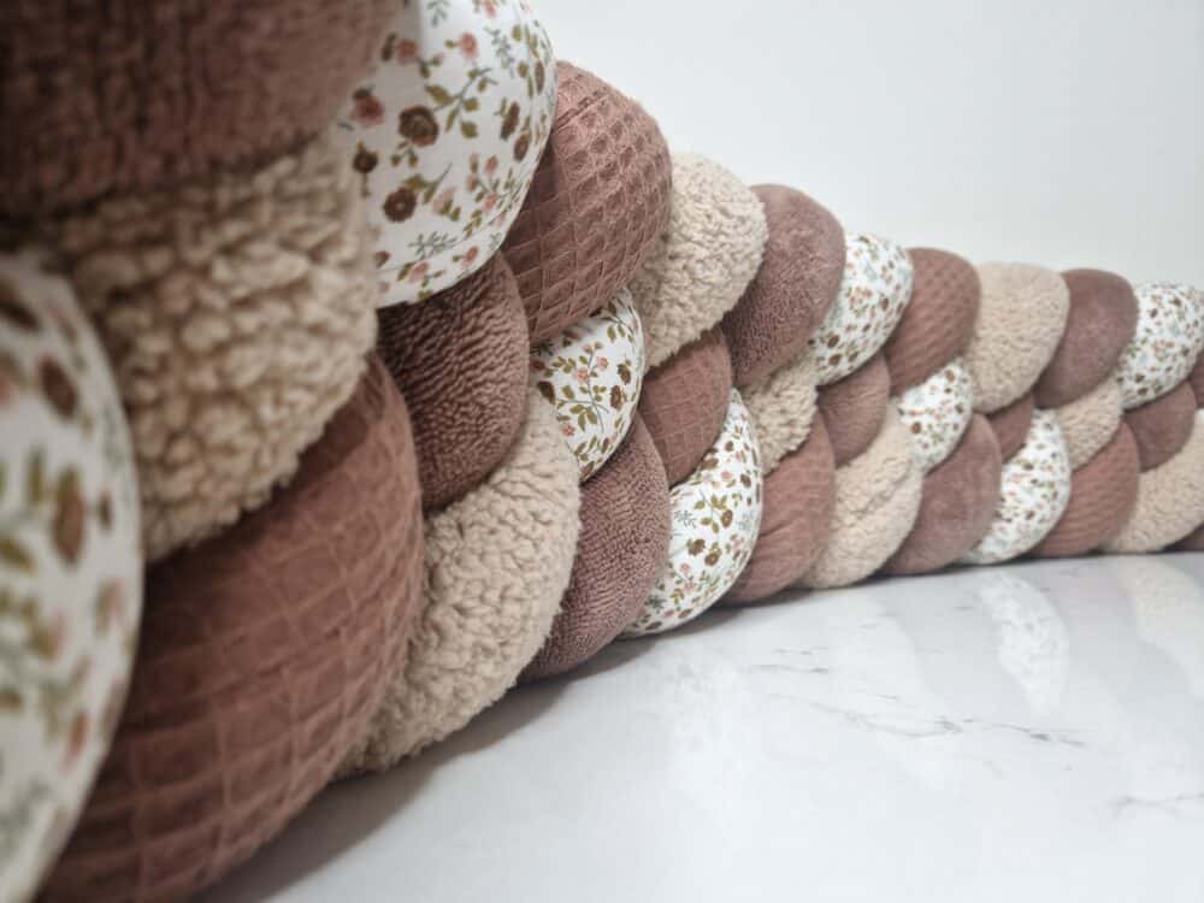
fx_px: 800
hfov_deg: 73.9
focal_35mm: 23
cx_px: 602
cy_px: 452
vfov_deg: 58.9
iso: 50
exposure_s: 1/50
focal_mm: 5.4
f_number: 1.8
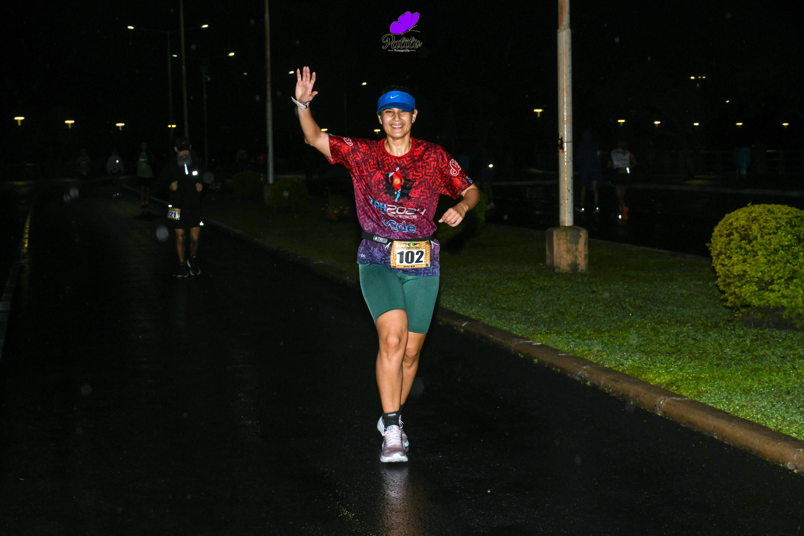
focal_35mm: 78
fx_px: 1742
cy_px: 268
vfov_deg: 17.5
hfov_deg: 26.0
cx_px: 402
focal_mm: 52
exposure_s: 1/250
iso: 800
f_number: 10
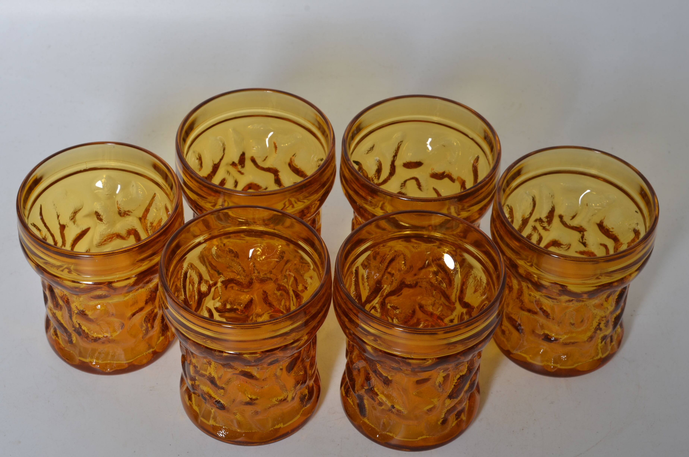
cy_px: 228
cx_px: 344
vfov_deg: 18.1
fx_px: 1432
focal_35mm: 75
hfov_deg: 27.0
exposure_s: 1/125
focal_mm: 50
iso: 100
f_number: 11
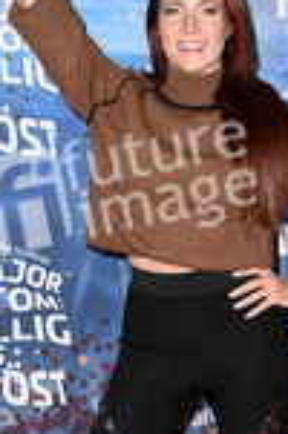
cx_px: 193
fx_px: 1278
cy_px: 333
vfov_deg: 19.2
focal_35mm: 106
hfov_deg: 12.8
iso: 500
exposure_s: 1/160
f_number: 5.6
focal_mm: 40
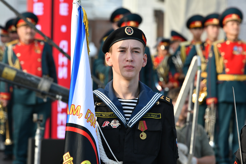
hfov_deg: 10.3
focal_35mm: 200
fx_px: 1367
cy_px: 82
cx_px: 123
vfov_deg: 6.9
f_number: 8
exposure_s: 1/400
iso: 500
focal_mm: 200
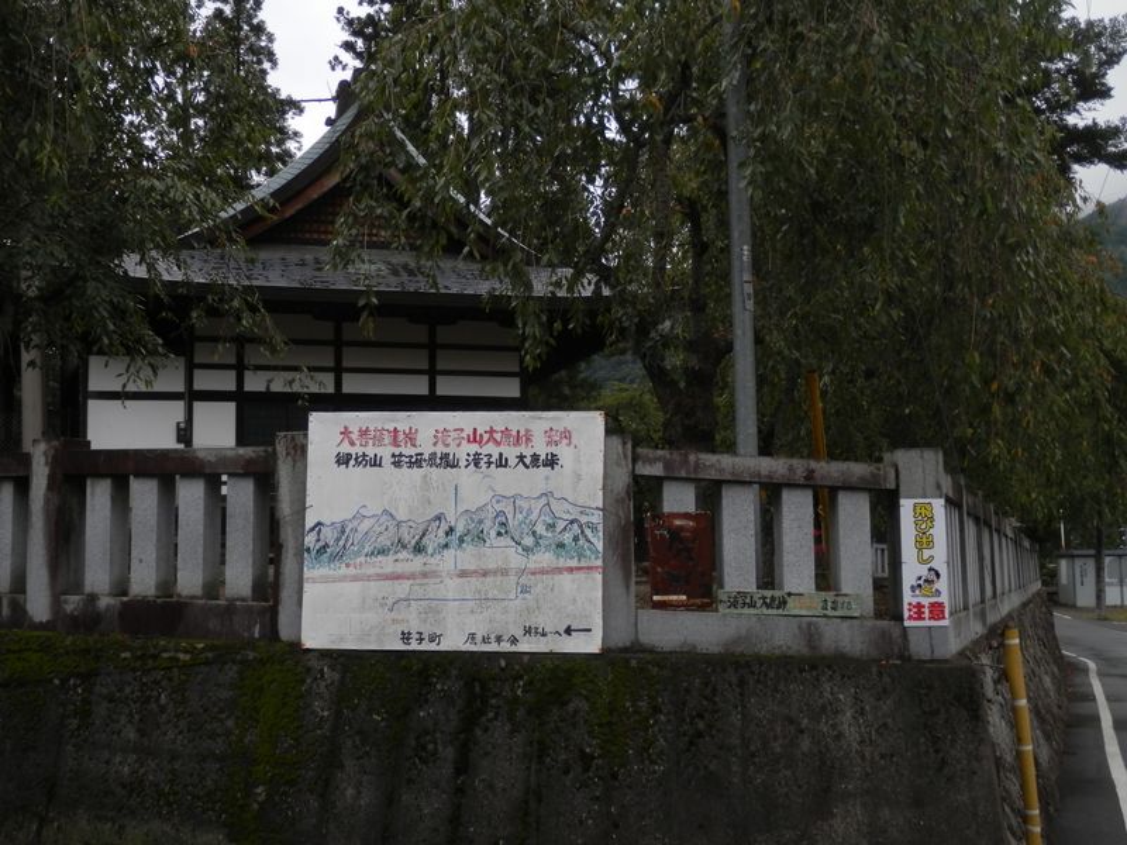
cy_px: 422
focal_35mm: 40
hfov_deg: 46.8
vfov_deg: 36.0
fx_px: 1302
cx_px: 564
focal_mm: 7.3
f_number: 3.7
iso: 80
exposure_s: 1/200
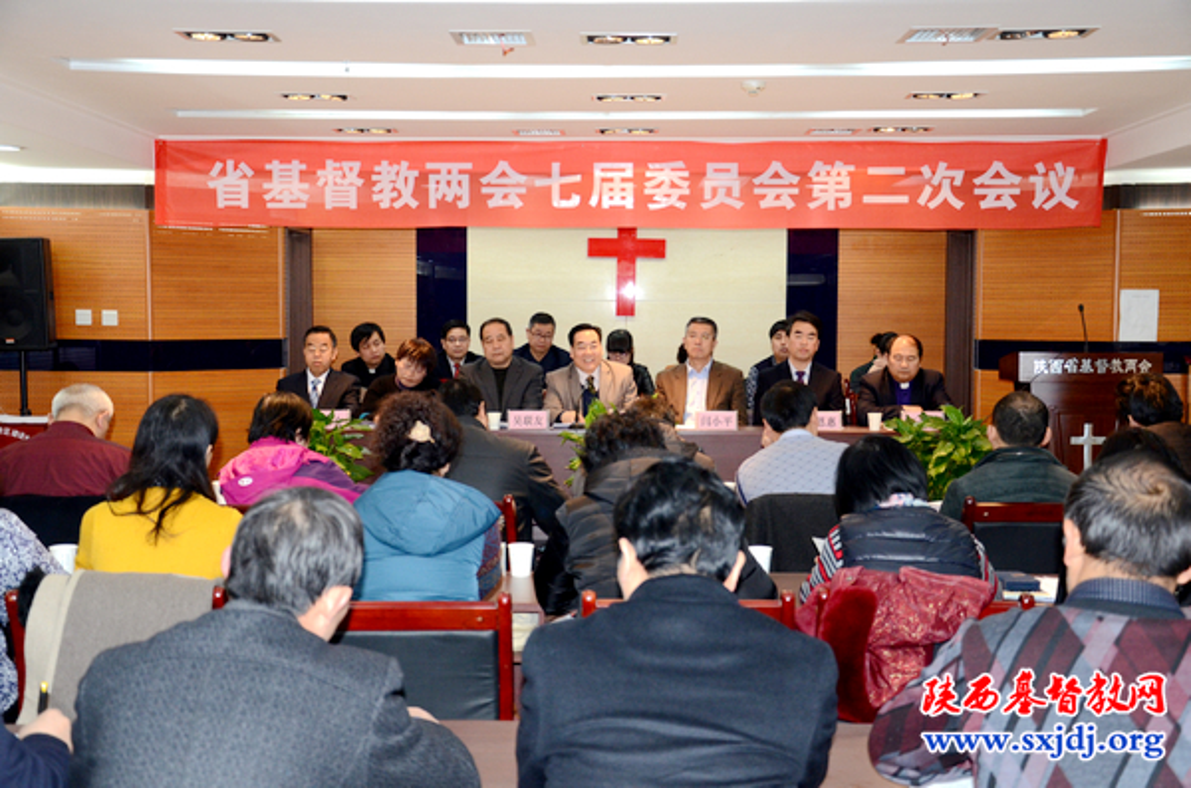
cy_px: 394
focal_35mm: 48
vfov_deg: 27.9
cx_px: 596
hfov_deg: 41.2
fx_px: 1584
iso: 1000
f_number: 5
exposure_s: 1/60
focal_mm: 32
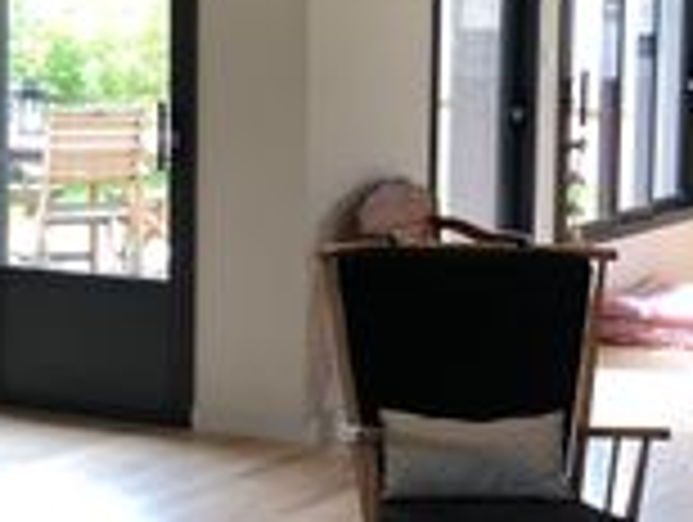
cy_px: 261
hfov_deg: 18.0
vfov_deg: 13.6
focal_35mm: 109
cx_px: 356
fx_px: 2186
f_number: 1.8
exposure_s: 1/50
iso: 25
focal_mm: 3.99
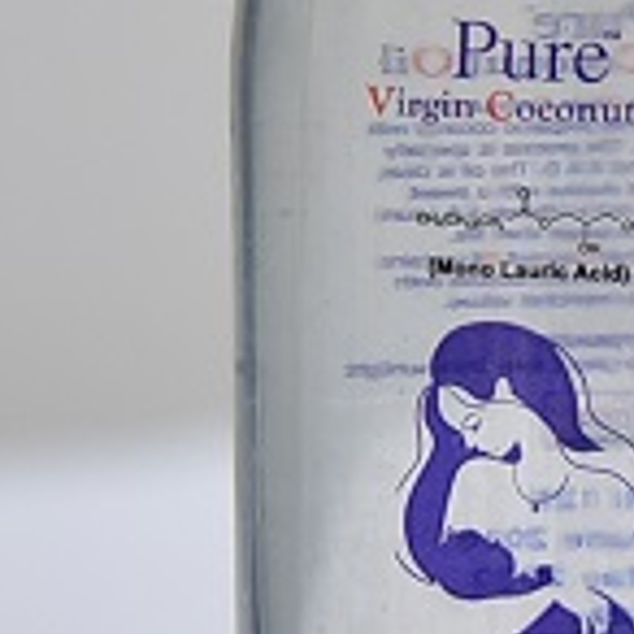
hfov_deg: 6.6
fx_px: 5450
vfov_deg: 6.6
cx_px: 617
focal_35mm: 263
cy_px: 87
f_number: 4.5
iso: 1600
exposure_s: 1/125
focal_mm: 86
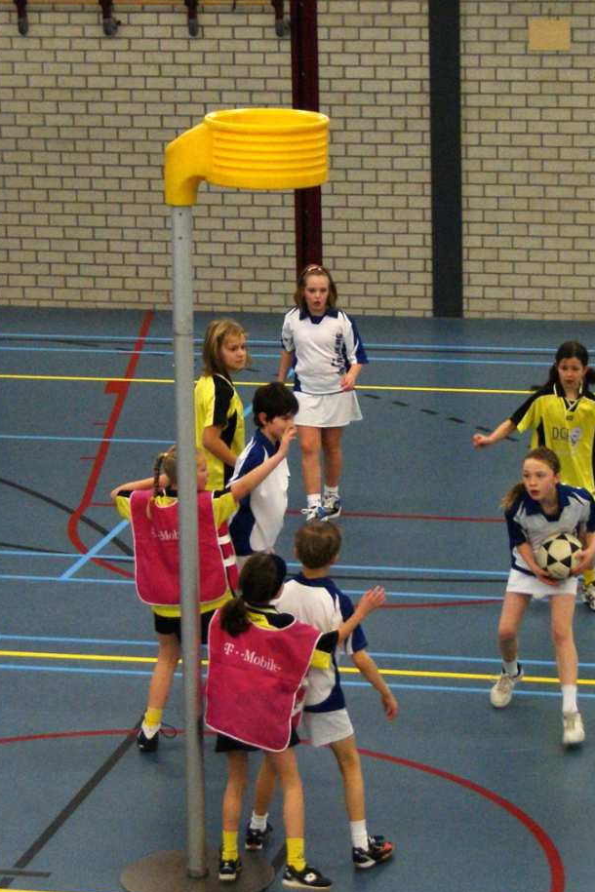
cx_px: 360
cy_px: 390
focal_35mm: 59
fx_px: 1463
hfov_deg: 23.0
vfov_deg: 33.9
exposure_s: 1/160
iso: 800
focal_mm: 30
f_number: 4
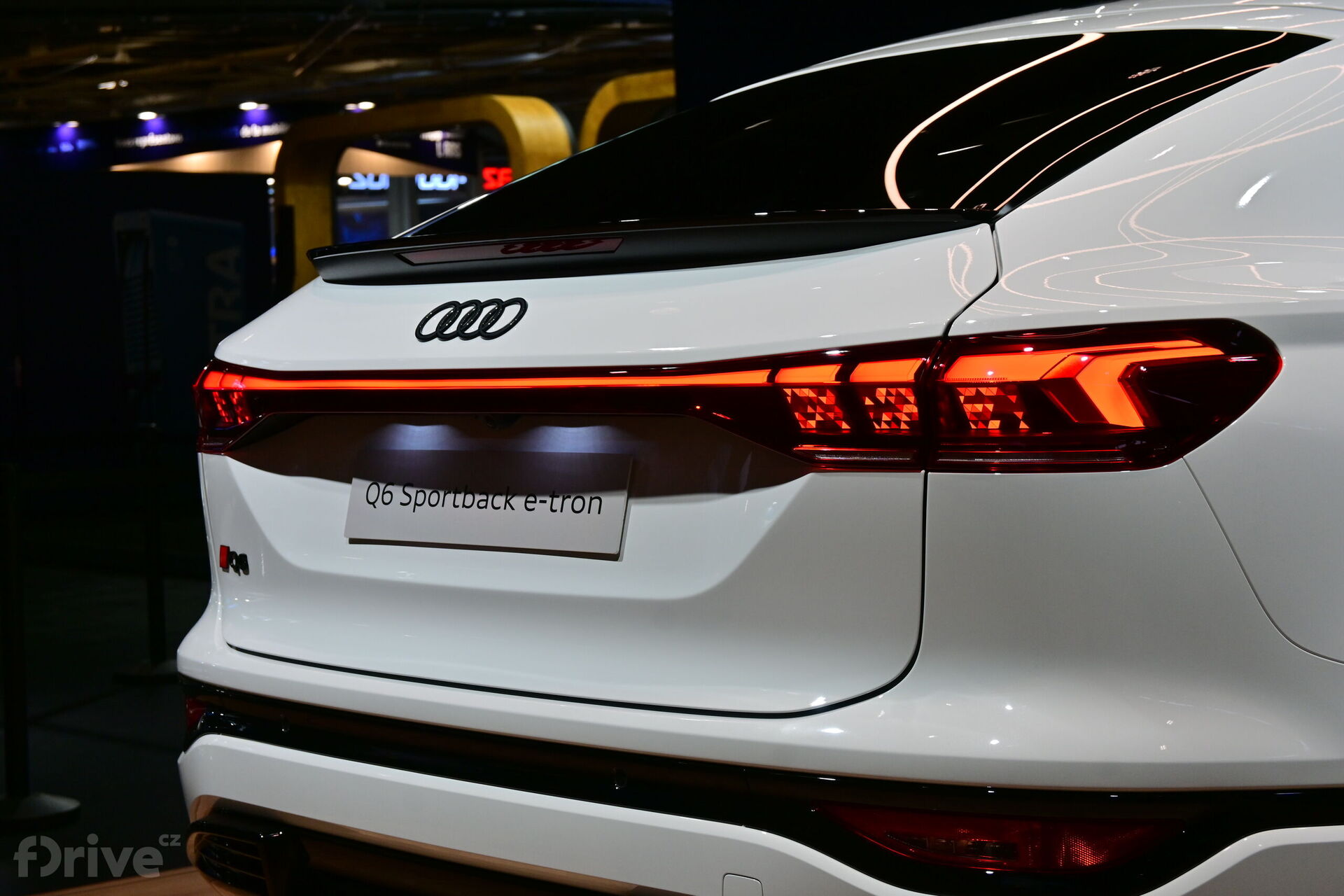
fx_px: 2632
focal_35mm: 70
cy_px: 448
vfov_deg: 19.3
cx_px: 672
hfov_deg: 28.6
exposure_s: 1/250
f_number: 6
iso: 320
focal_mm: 47
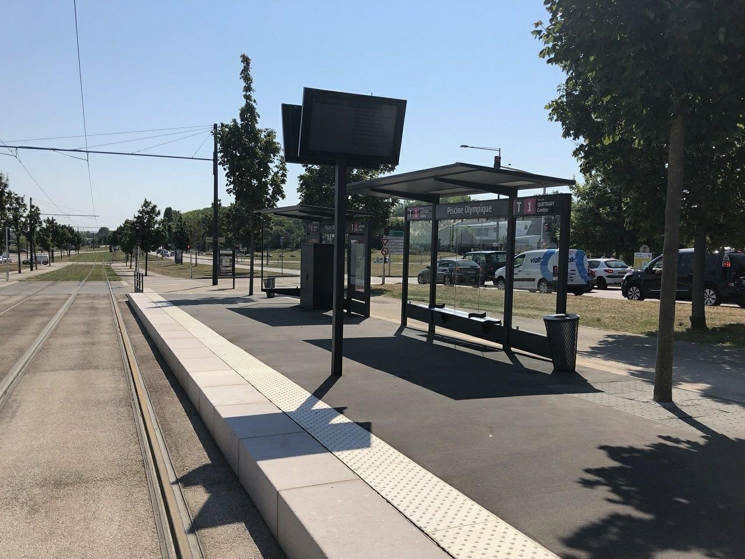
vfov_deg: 49.7
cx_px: 372
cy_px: 280
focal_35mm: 28
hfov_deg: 63.4
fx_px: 603
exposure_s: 1/3436
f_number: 1.8
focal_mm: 3.99
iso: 20
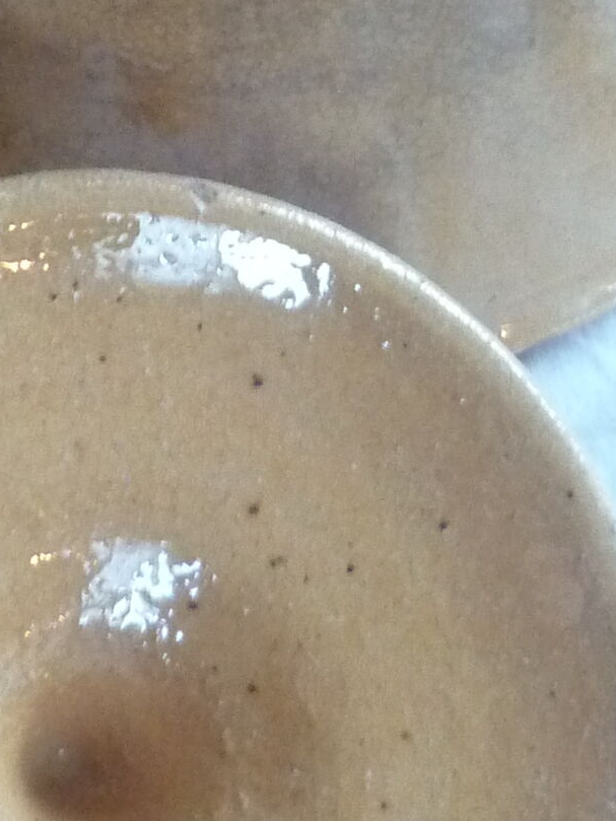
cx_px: 207
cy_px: -99
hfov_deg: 13.1
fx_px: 2680
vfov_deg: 16.8
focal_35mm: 113
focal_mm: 5
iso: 400
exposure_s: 1/25
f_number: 2.8
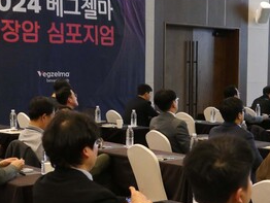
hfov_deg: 22.0
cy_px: 134
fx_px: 679
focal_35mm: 87
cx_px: 239
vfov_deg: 17.0
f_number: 2.4
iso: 3200
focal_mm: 17
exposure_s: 1/50
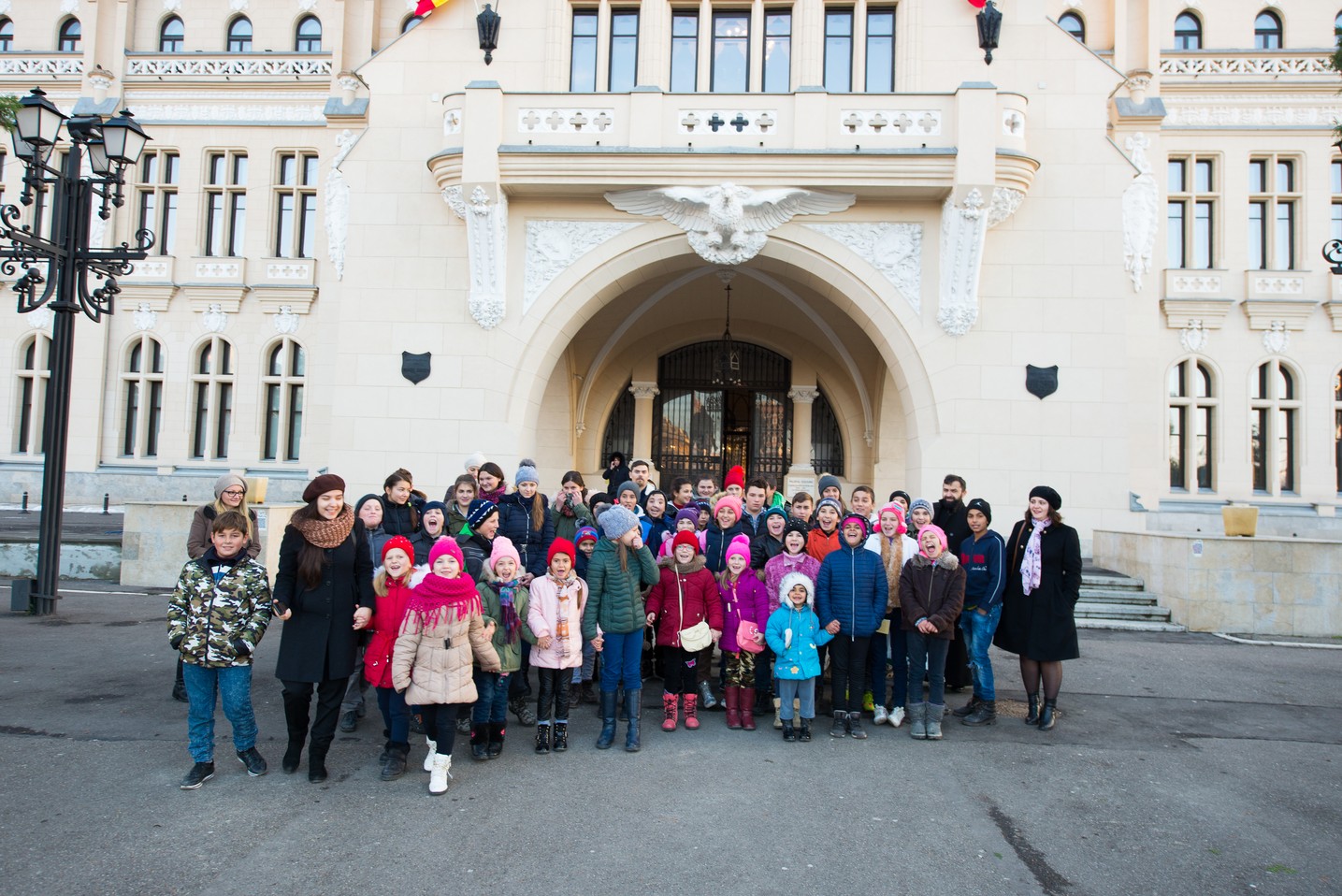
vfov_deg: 53.2
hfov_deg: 73.7
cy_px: 448
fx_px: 895
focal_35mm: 24
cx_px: 671
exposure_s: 1/100
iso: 400
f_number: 5
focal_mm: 24
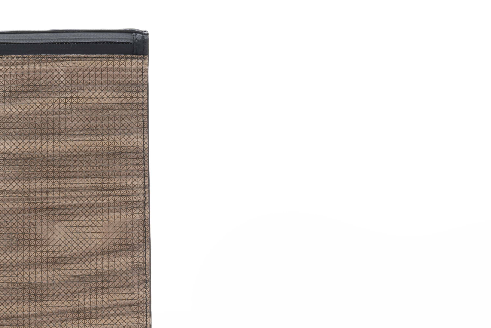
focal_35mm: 239
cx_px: -127
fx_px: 3260
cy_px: 64
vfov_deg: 5.7
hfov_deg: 8.5
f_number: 16
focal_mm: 91
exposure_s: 1/160
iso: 100
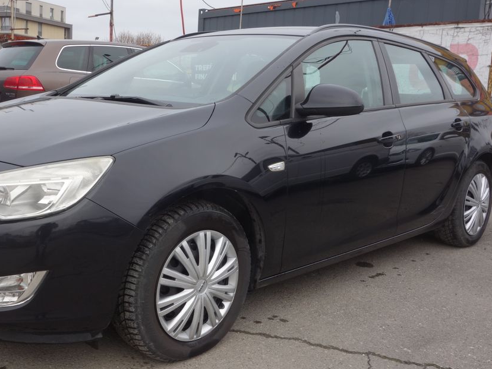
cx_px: 182
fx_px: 554
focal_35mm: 39
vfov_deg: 36.8
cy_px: 169
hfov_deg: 47.4
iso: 125
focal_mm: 10.4
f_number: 9
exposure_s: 1/30
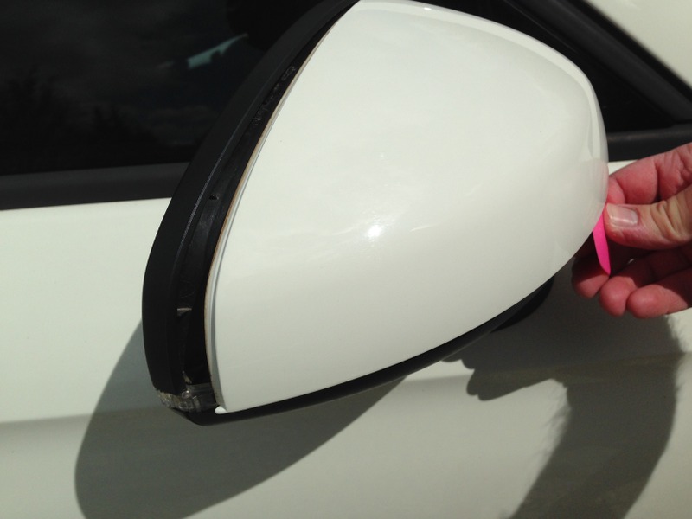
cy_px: 260
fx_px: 660
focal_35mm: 33
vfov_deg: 42.9
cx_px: 346
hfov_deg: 55.4
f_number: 2.4
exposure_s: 1/7752
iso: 50
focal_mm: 4.12
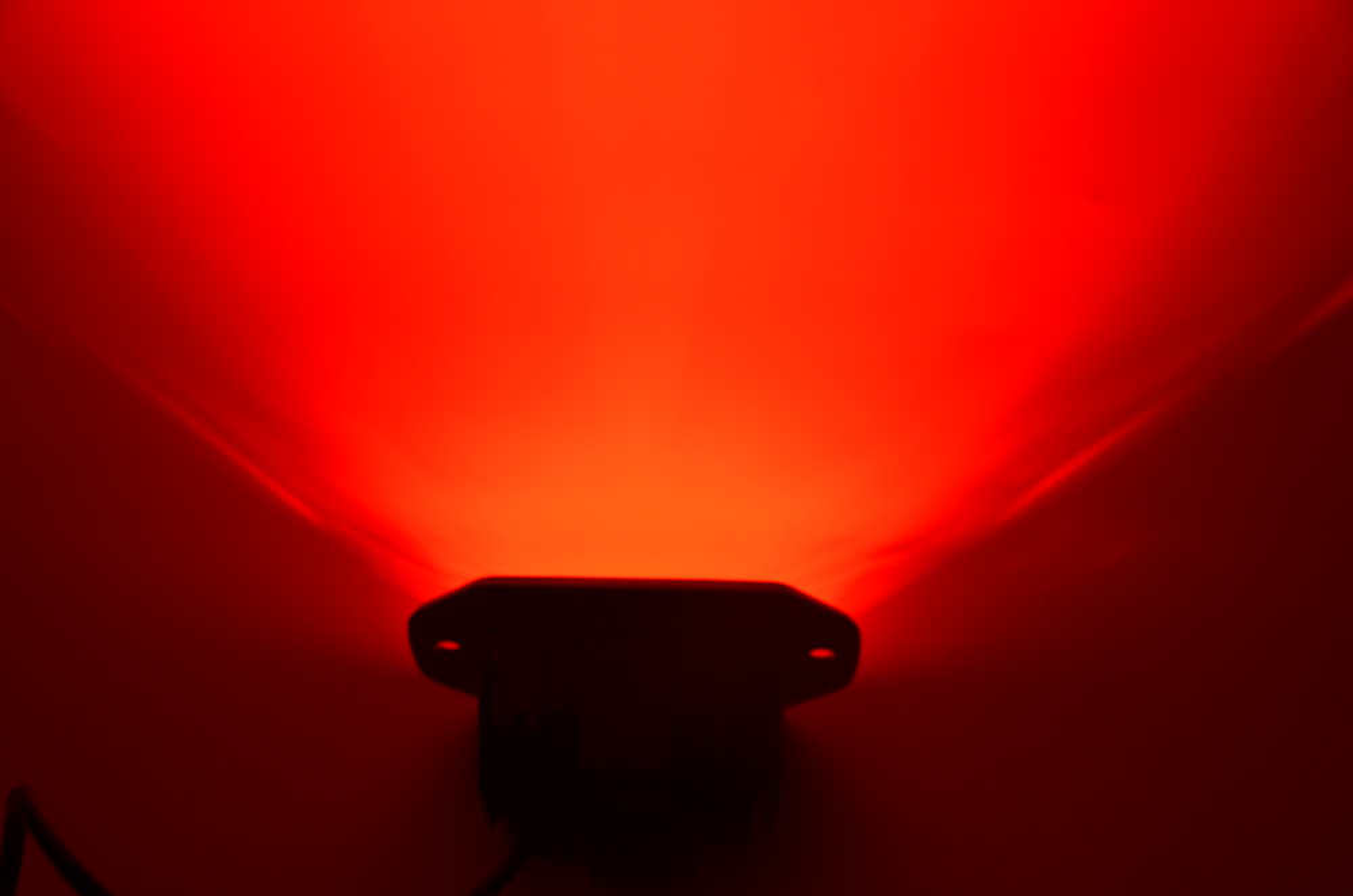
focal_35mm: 48
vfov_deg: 27.9
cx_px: 676
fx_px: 1800
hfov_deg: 41.2
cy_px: 448
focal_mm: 32
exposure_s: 1/50
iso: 400
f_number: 4.2
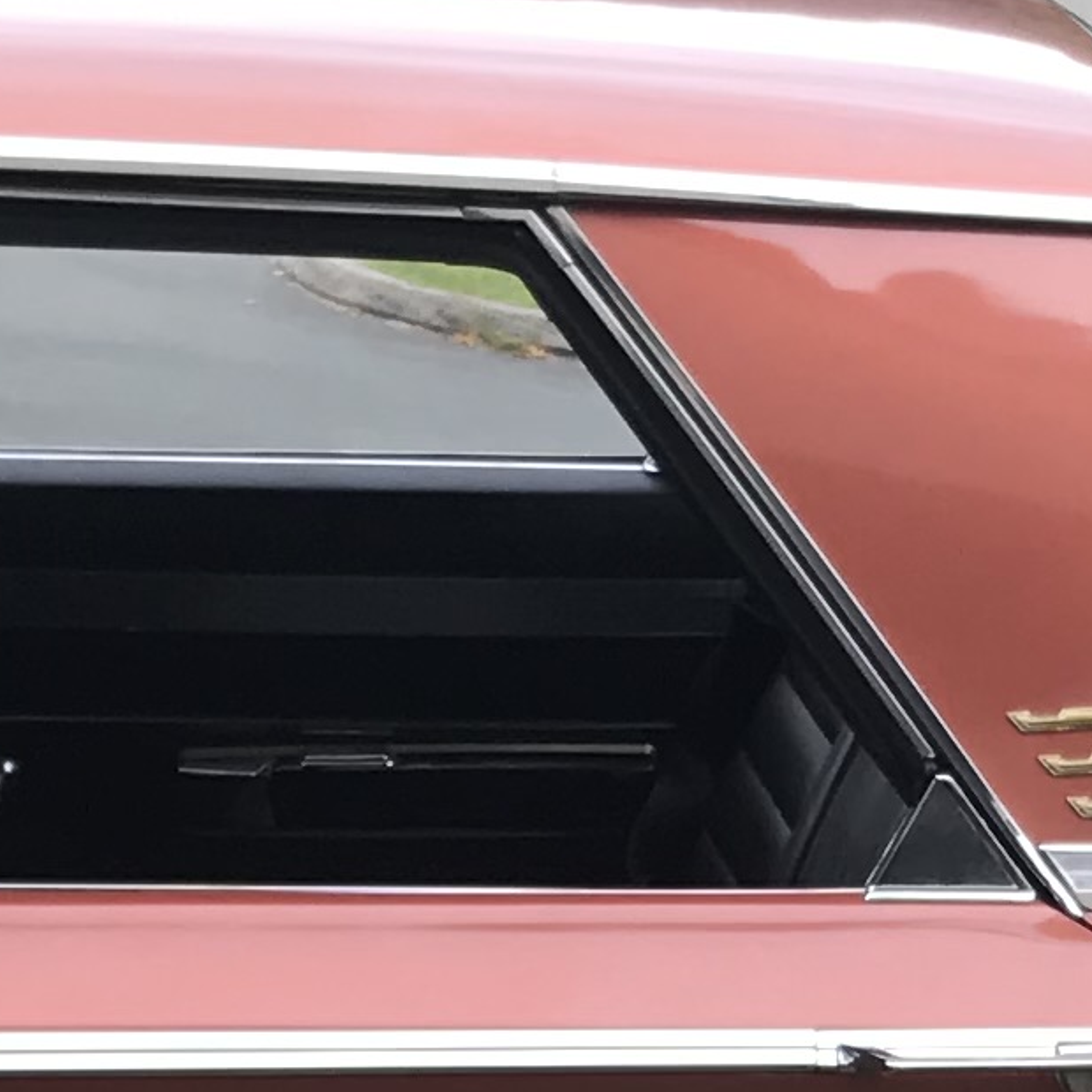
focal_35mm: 161
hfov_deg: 10.8
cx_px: 791
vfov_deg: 10.6
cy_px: 1435
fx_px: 5746
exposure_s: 1/191
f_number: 1.8
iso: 20
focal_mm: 3.99
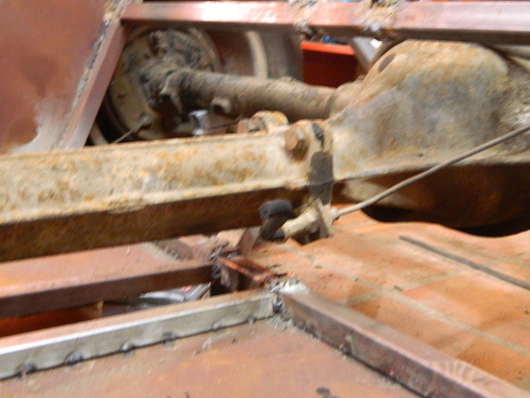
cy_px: 212
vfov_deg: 31.5
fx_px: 705
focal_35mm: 46
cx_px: 283
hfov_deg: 41.2
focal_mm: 7.3
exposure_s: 1/2
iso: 400
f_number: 3.5
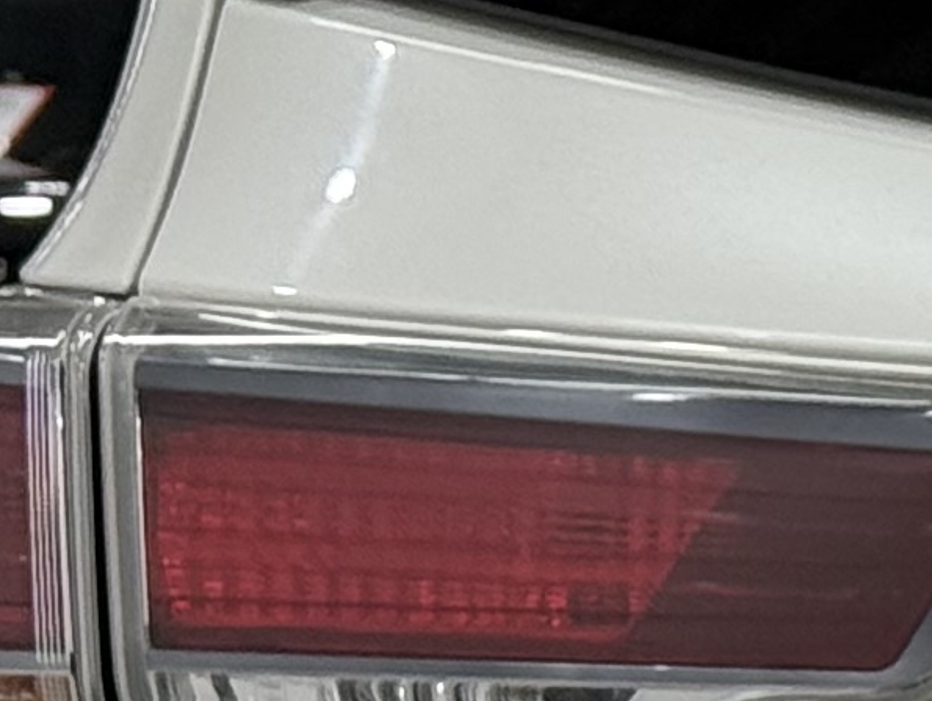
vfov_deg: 4.6
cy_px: 900
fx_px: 8756
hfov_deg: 5.8
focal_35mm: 325
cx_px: 2350
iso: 100
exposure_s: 1/100
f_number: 1.78
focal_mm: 6.76
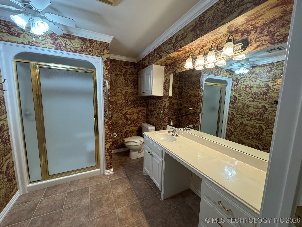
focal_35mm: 14
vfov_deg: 85.7
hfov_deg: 102.1
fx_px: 122
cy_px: 114
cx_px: 151
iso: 320
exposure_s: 1/120
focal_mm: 2.22
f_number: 2.2
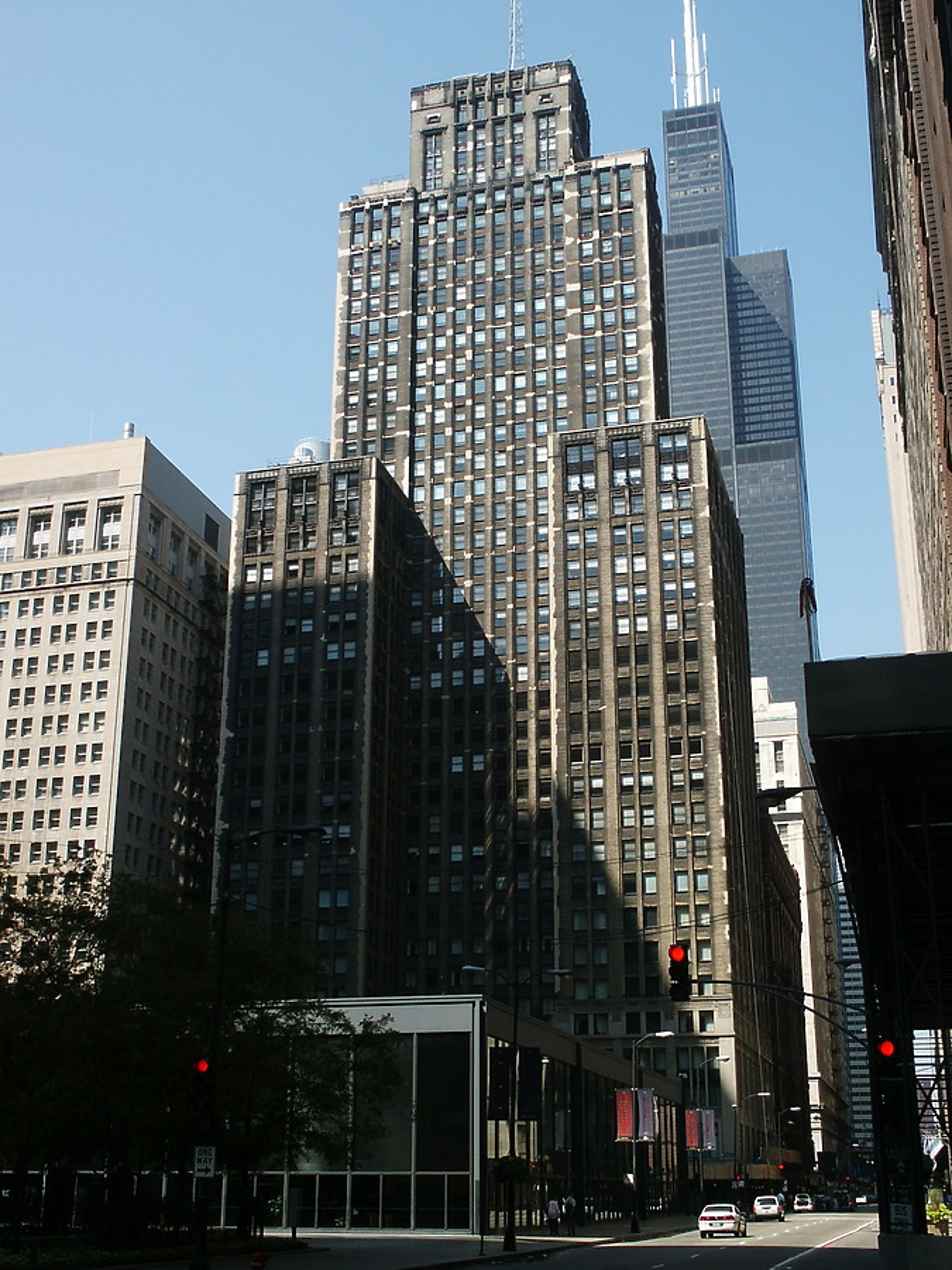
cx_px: 476
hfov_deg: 35.1
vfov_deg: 45.8
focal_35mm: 41
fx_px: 1503
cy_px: 635
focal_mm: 8.63
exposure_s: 1/180
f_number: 8
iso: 64
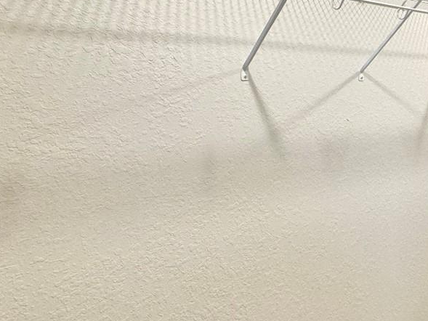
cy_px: 105
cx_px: 320
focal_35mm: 38
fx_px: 470
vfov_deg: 37.3
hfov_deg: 47.2
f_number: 2.2
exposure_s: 1/120
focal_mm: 2.22
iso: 200
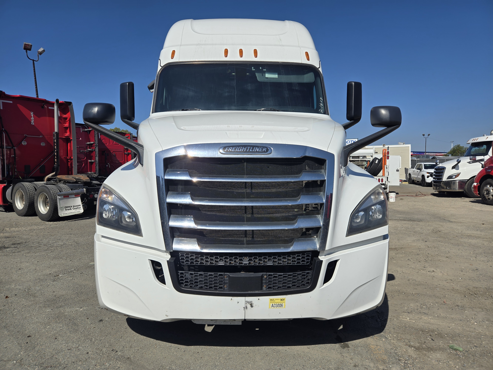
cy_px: 185
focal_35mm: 23
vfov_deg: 58.9
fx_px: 328
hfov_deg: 73.9
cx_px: 246
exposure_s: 1/3126
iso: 25
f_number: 1.8
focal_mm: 5.4
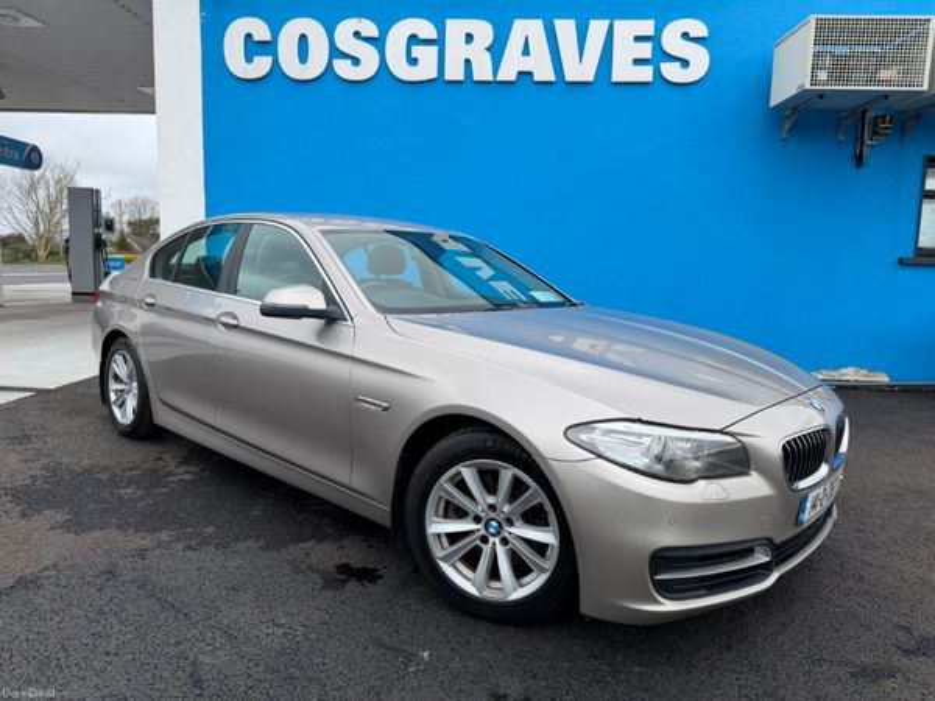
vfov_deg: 56.8
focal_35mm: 24
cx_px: 468
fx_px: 648
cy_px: 350
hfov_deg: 71.6
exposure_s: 1/1585
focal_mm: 6.76
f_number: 1.78
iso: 80
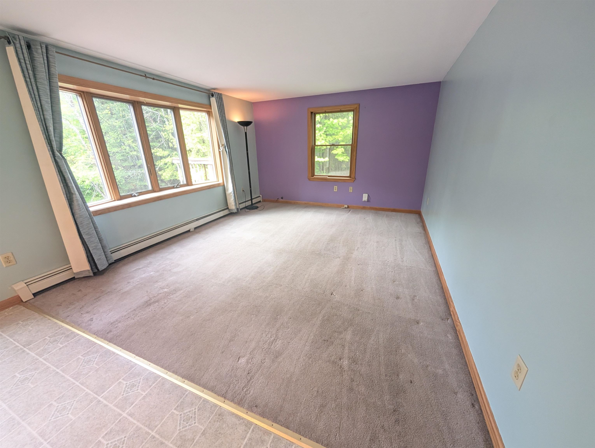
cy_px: 224
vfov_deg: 94.6
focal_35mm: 12
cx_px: 298
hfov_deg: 110.5
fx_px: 207
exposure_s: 1/60
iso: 315
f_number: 1.7
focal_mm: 2.02
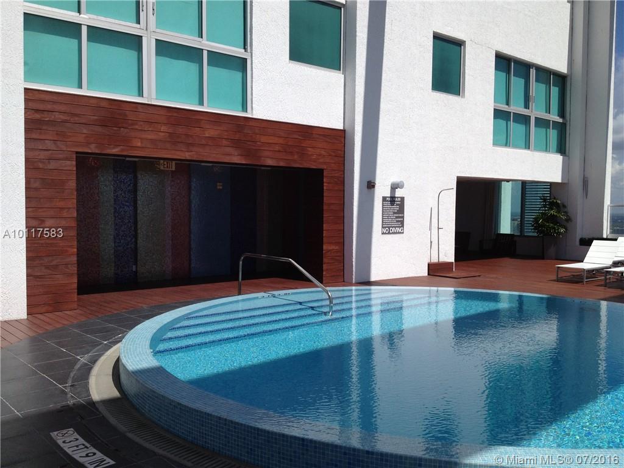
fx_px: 631
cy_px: 234
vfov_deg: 40.7
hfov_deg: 52.6
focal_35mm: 35
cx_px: 312
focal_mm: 4.28
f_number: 2.4
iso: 64
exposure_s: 1/3460
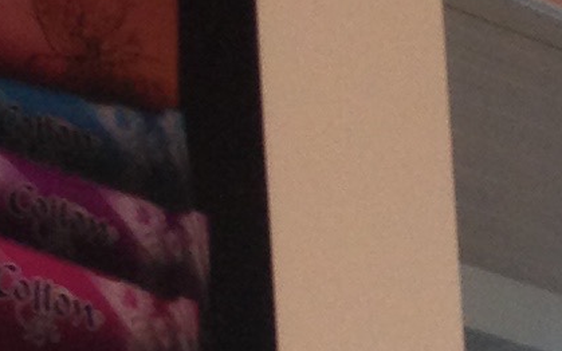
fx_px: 4427
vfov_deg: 4.2
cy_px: 1424
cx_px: 1111
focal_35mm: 289
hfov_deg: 7.0
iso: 64
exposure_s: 1/24
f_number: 2.4
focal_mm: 4.28
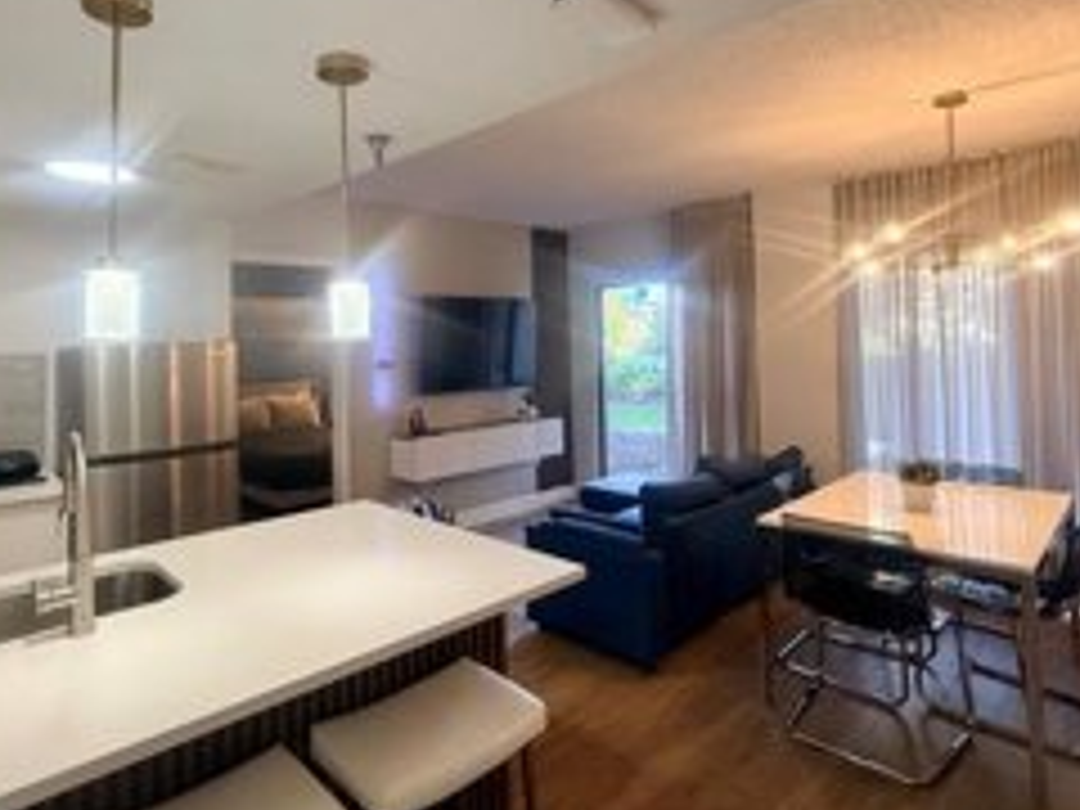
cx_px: 459
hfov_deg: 78.5
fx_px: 655
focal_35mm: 21
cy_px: 324
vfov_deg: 62.9
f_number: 2.2
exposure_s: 1/120
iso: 320
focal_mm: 2.22
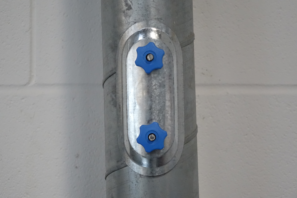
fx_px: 726
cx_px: 148
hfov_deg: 23.1
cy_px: 99
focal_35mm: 88
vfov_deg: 15.5
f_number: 2.8
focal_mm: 32.29
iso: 3200
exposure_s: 1/100
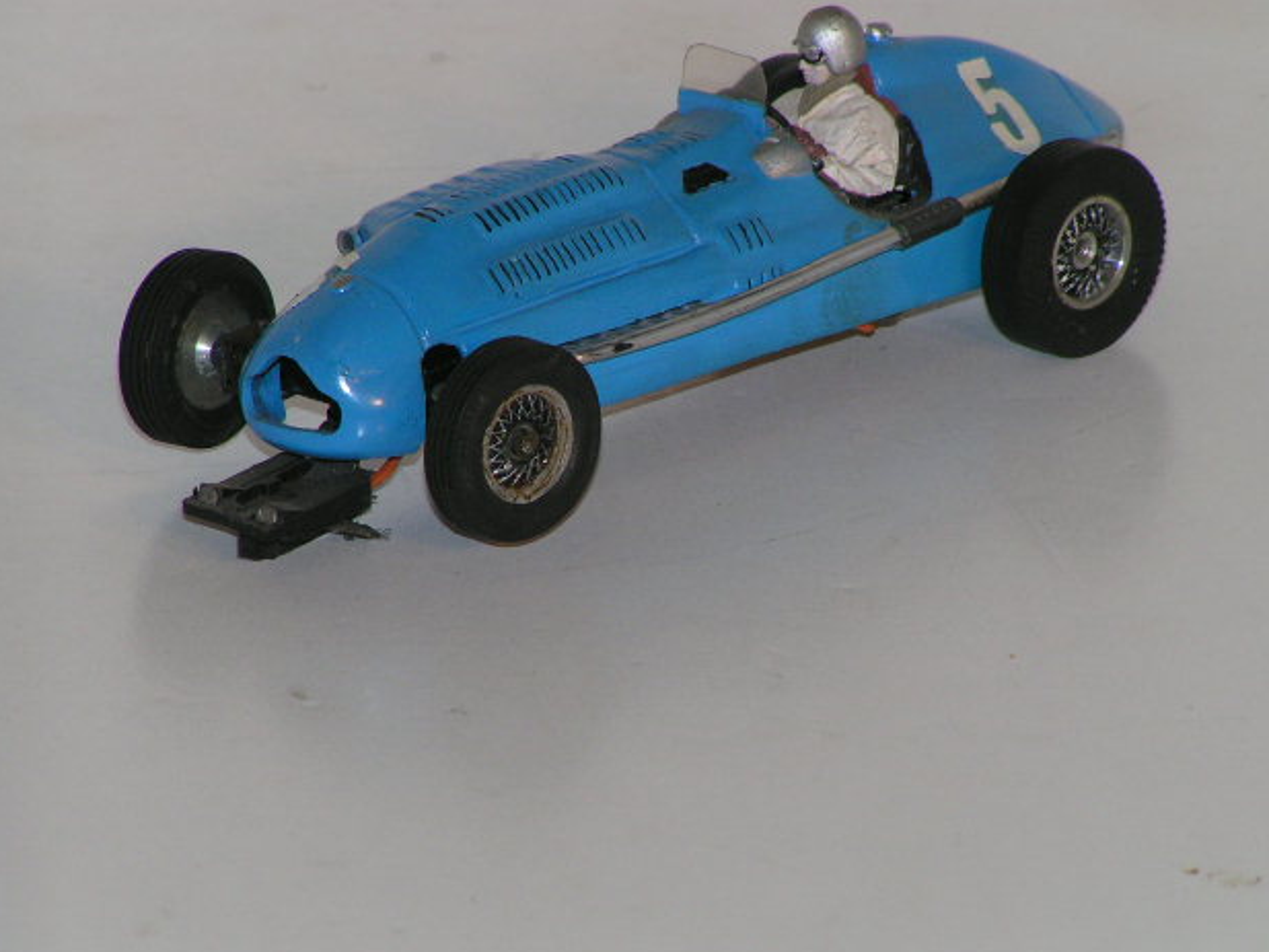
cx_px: 648
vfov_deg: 3.8
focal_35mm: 394
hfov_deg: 5.0
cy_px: 473
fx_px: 14447
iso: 100
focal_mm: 58
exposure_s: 1/400
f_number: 5.6
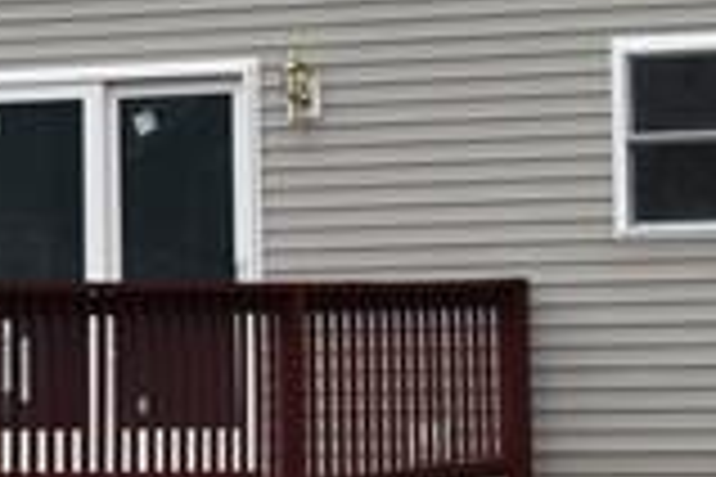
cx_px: 576
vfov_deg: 6.8
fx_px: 3977
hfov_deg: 10.3
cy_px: 18
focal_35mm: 200
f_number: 10
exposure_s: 1/400
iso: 200
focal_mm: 31
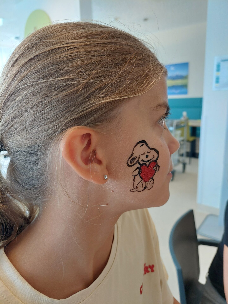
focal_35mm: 25
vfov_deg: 69.4
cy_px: 152
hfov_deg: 54.9
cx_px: 114
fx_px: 220
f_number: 1.8
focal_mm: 5.23
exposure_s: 1/50
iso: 160
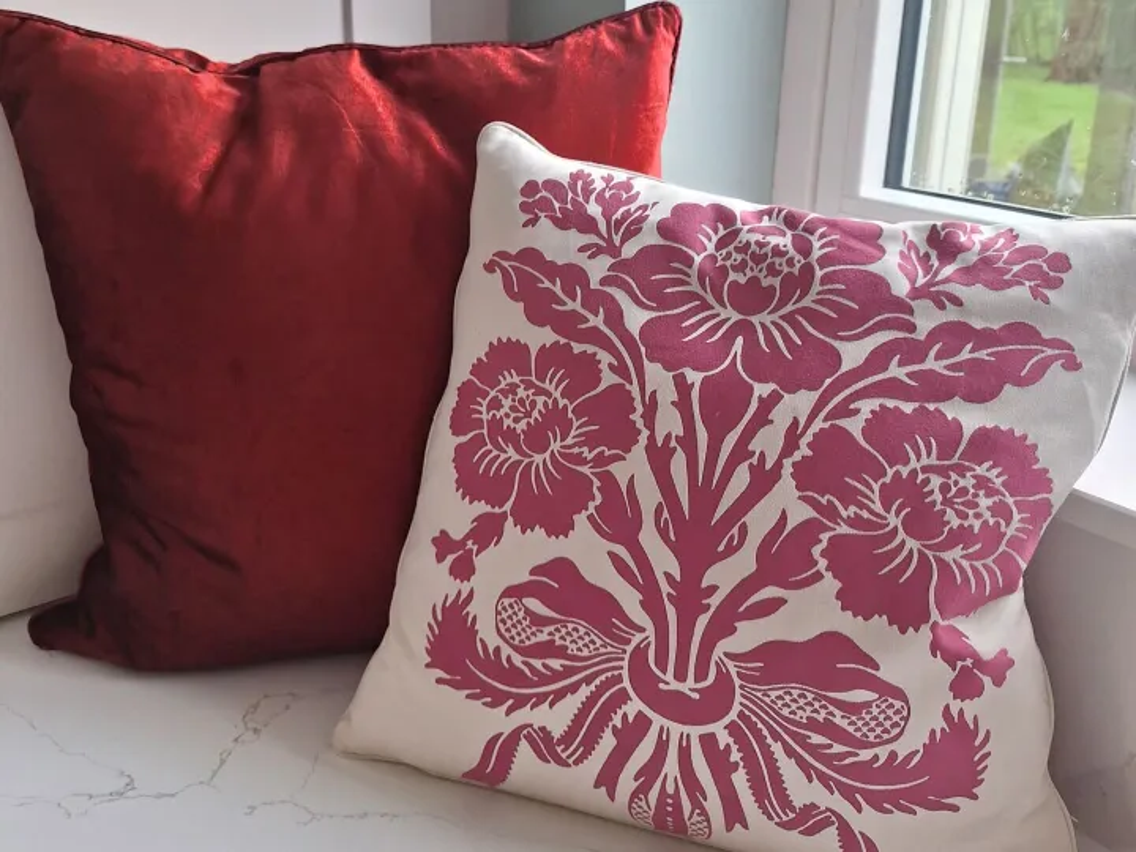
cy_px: 426
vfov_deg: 58.9
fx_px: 755
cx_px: 568
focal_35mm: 23
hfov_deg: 73.9
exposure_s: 1/100
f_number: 1.8
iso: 50
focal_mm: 5.54
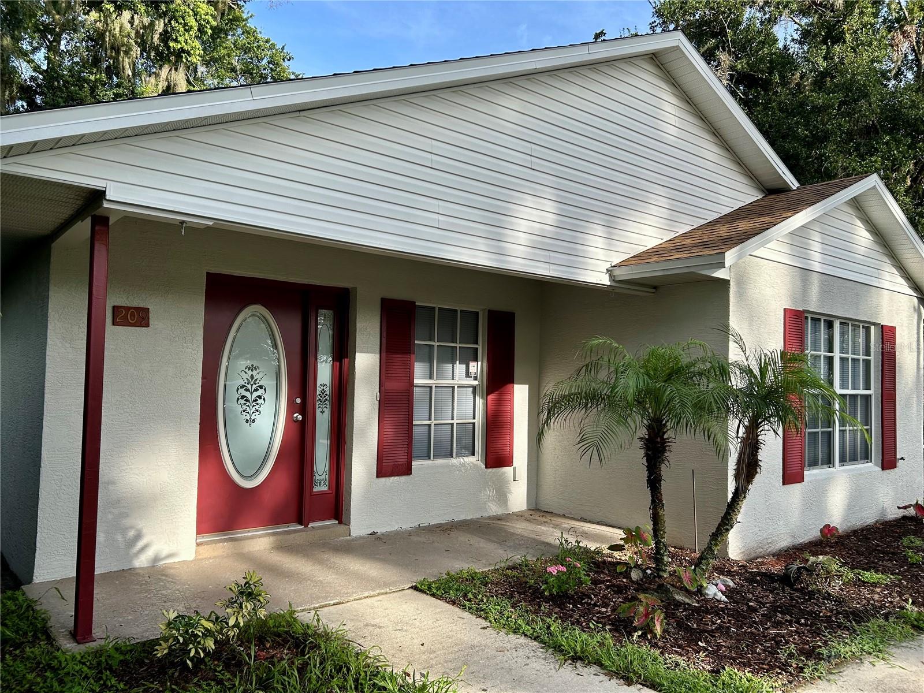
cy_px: 346
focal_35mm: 26
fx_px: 694
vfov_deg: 53.1
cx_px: 462
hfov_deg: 67.3
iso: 50
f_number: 1.5
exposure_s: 1/1531
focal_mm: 5.7
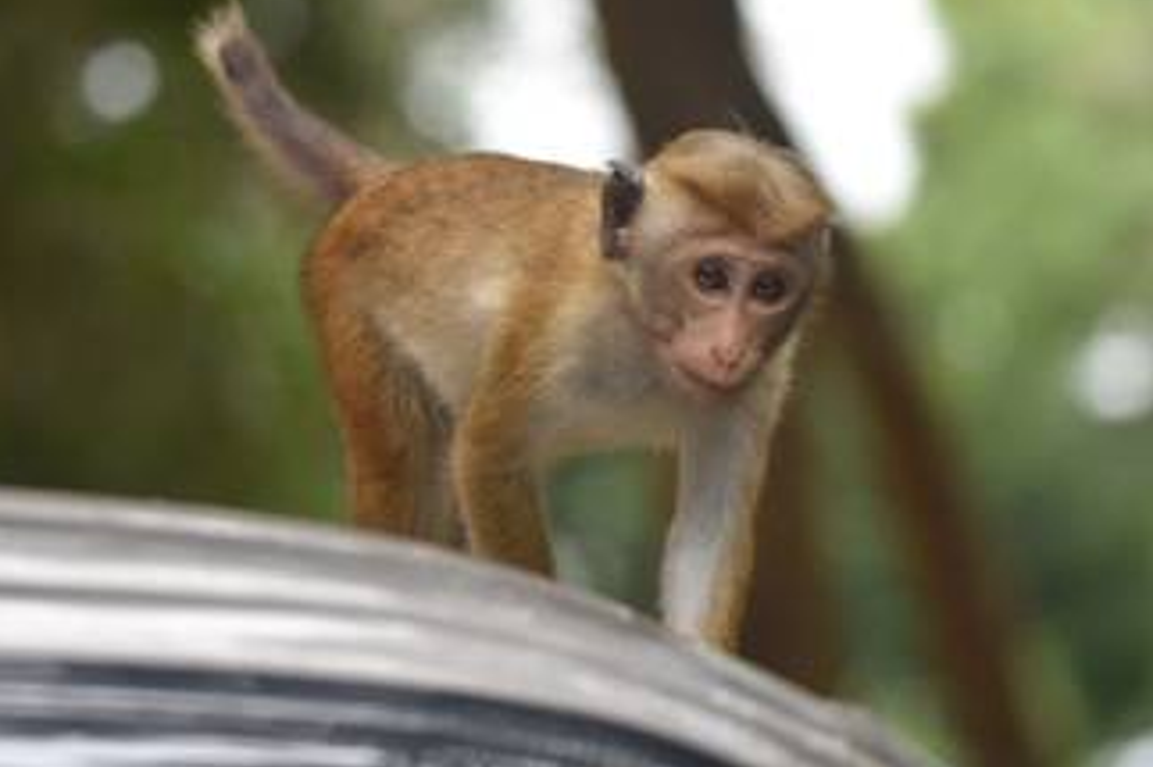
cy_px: 371
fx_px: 7138
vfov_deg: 6.2
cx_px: 585
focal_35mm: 223
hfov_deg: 9.2
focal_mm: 150
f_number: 5
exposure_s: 1/250
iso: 640
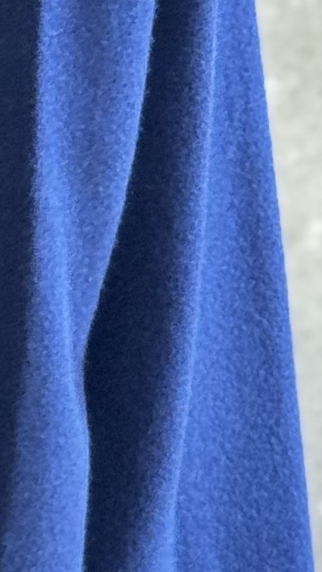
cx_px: -167
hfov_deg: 4.2
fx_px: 4370
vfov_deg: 7.5
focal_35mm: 288
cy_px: 113
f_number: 1.78
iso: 100
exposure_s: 1/50
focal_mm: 6.76
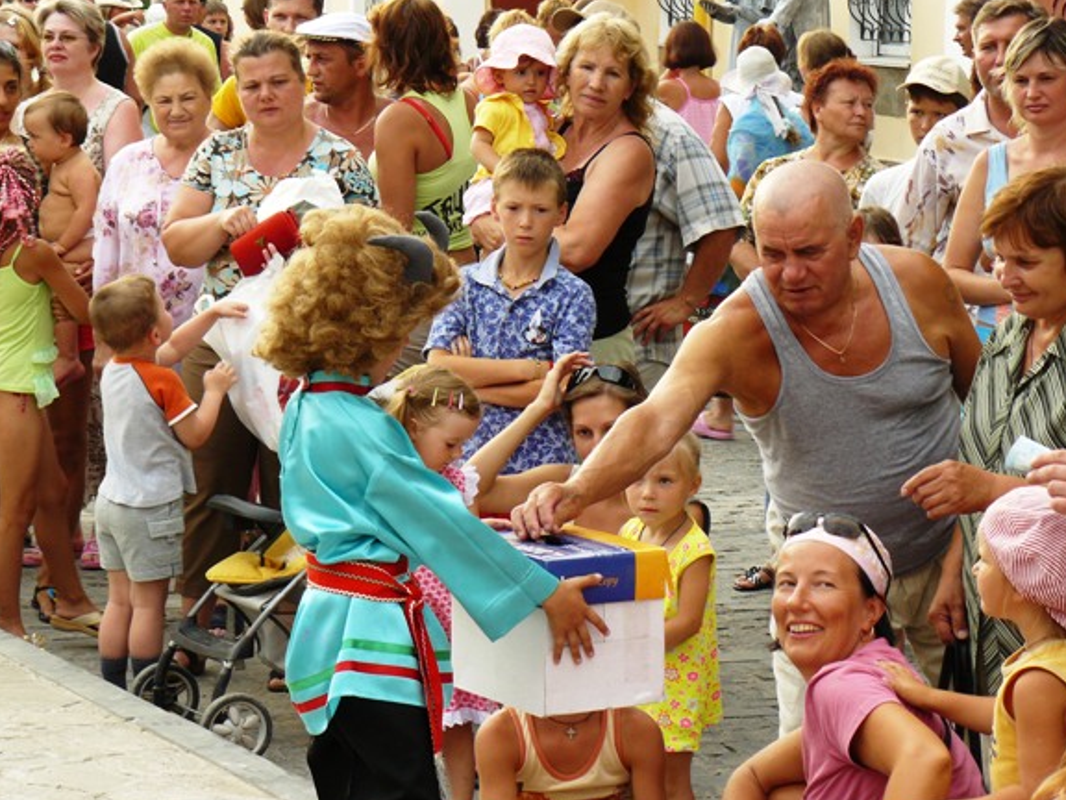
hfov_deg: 17.9
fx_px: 3387
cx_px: 557
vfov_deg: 13.5
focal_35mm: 110
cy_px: 435
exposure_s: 1/100
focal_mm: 16.5
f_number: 4
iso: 100
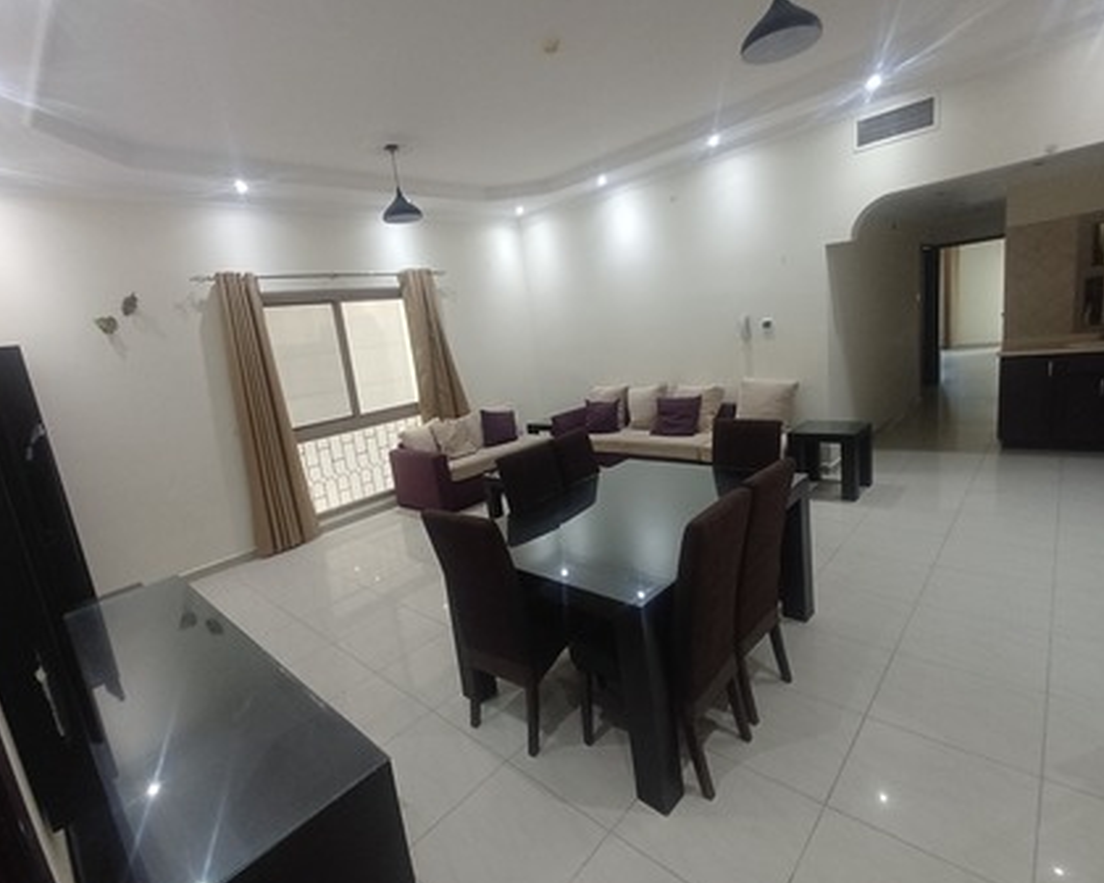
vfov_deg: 77.0
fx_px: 555
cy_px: 448
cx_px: 535
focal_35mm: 17
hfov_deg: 89.6
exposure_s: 1/25
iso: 200
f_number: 2.2
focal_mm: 1.64
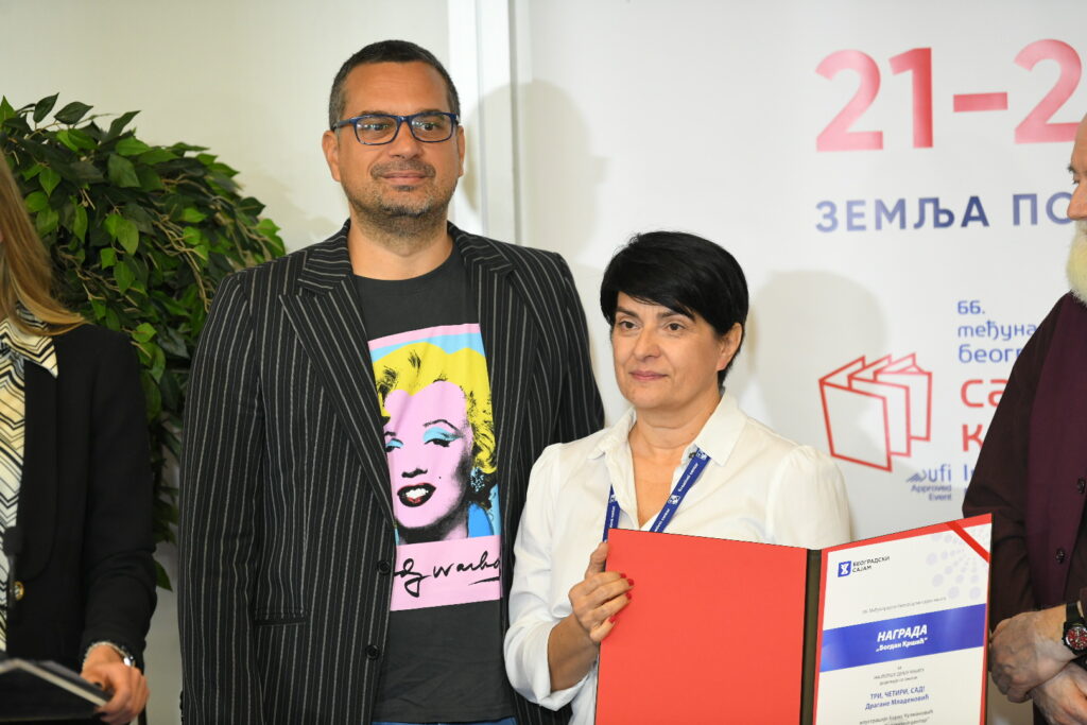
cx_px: 544
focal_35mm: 185
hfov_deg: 11.1
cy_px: 362
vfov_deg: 7.4
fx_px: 5586
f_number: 3.5
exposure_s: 1/200
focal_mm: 185
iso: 1600
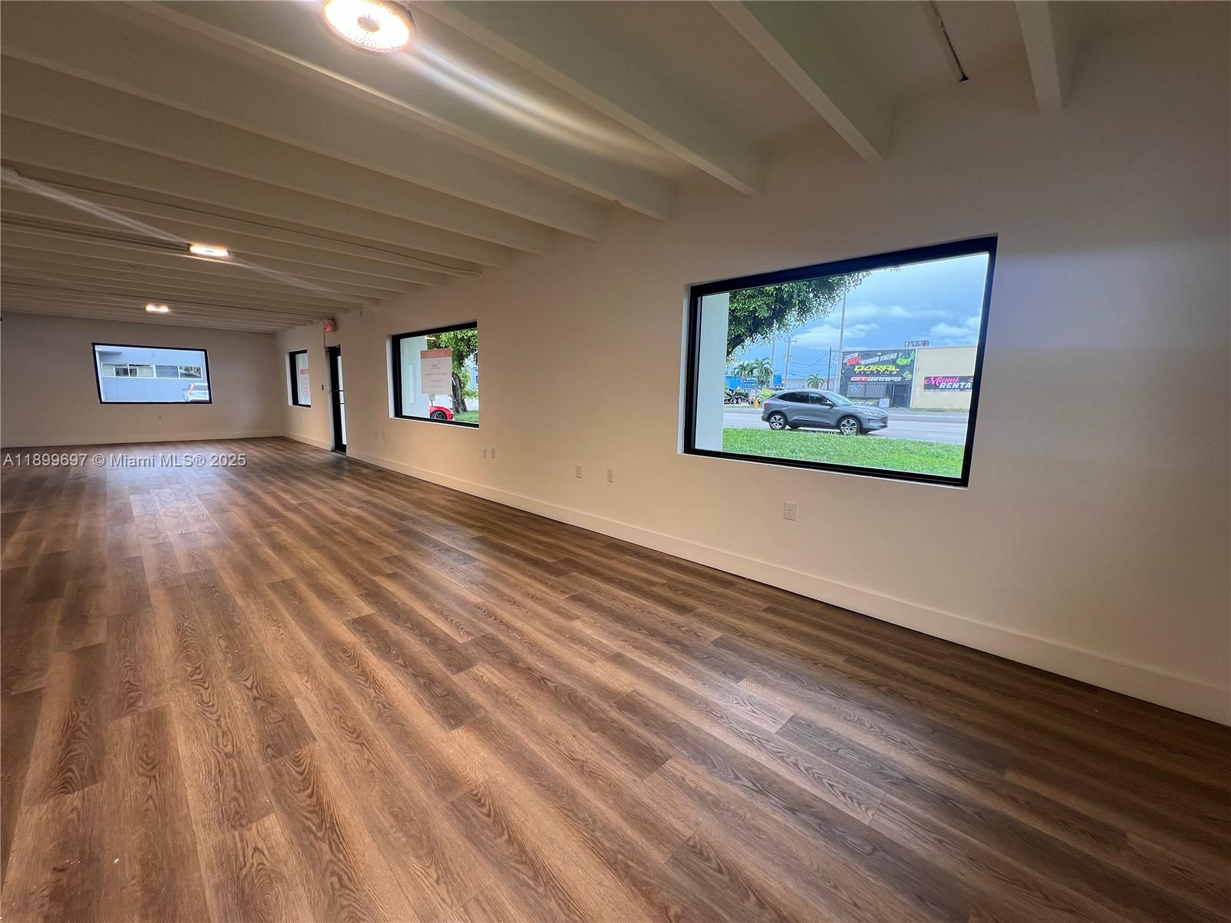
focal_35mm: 13
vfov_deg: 89.9
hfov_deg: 106.2
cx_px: 616
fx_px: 462
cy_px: 462
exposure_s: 1/99
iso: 40
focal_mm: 1.57
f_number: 1.8
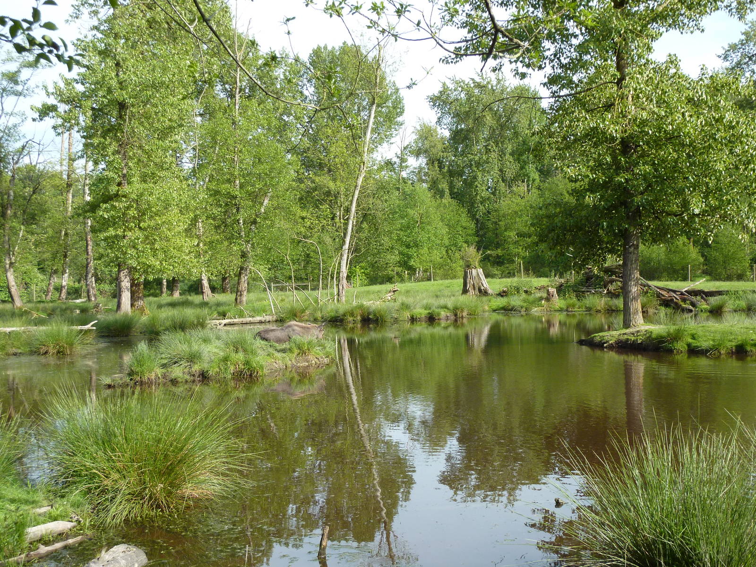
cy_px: 284
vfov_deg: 32.2
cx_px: 378
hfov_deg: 42.1
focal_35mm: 45
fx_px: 983
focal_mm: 7.3
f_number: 3.7
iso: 125
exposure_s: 1/500
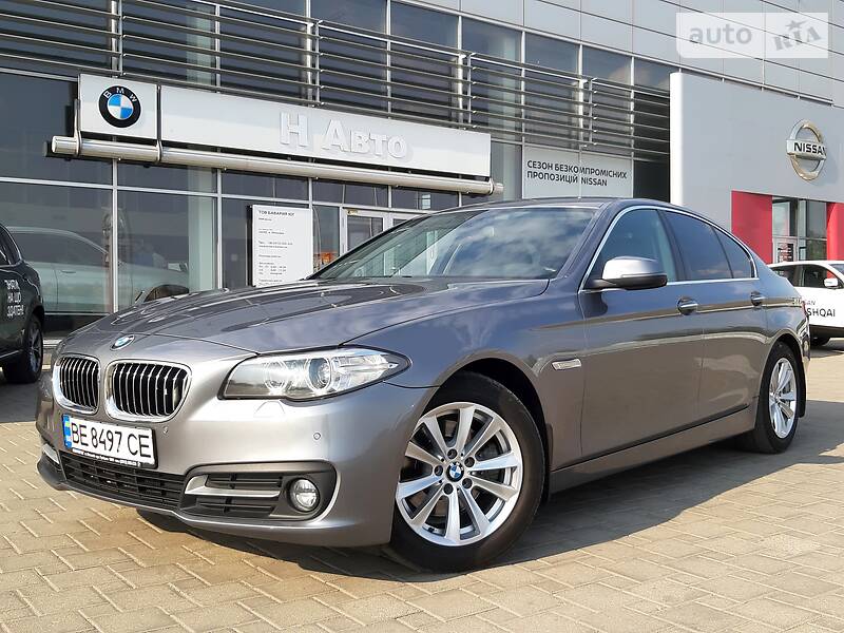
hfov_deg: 65.3
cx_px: 422
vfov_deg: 51.4
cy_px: 316
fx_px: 658
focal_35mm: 27
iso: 40
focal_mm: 3.9
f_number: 1.7
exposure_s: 1/801
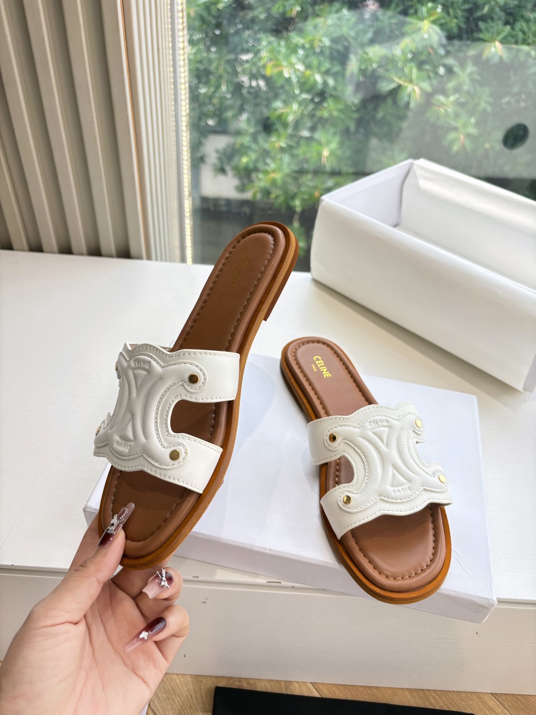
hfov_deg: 53.1
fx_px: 537
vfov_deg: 67.3
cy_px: 358
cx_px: 268
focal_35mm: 26
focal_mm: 5.96
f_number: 1.6
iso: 50
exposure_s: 1/408
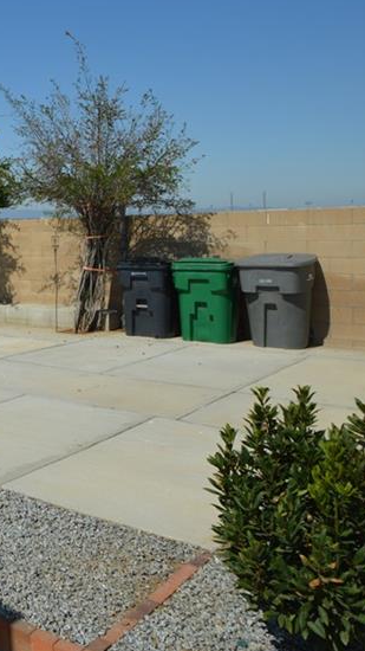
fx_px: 654
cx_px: -167
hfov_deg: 24.8
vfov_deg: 52.4
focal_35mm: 38
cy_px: 257
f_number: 9
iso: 100
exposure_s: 1/320
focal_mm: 13
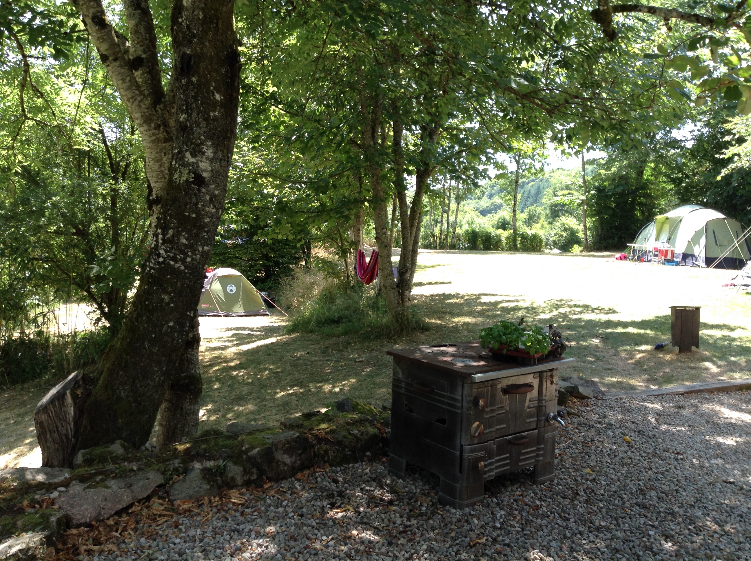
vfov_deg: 42.8
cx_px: 376
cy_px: 280
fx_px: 715
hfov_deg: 55.4
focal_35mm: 33
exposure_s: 1/129
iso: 25
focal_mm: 3.3
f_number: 2.4
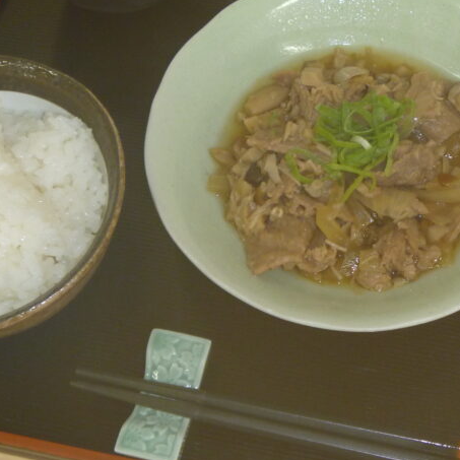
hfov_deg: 24.2
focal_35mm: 70
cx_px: 386
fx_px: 1052
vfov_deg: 24.7
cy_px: 214
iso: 160
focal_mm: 6.3
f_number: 3.5
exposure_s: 1/30
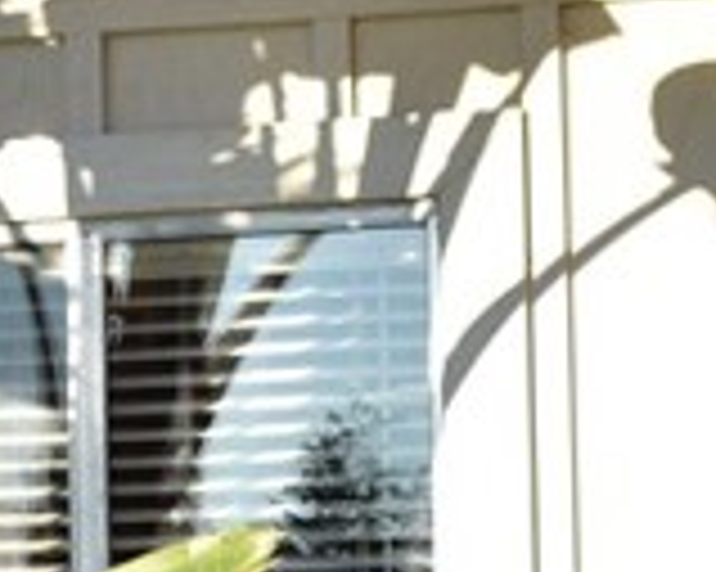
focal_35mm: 199
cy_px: 626
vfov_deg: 7.7
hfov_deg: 9.6
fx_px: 4214
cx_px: -54
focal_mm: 22
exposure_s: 1/200
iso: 100
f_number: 5
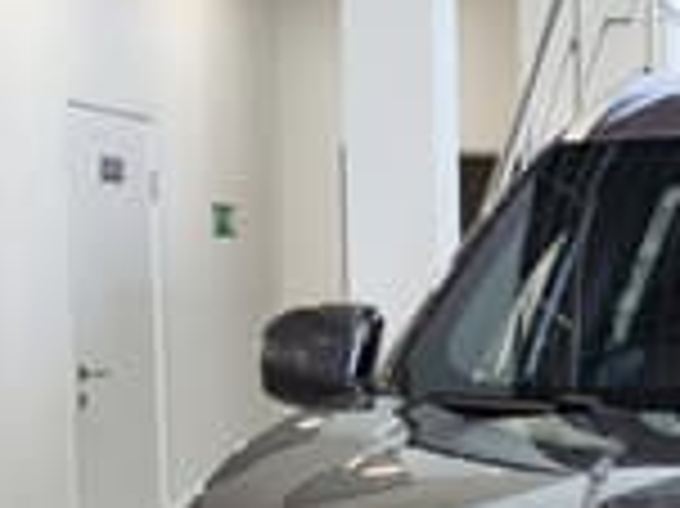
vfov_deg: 10.6
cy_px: 791
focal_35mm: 134
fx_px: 2630
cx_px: 860
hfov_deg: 14.2
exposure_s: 1/100
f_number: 1.6
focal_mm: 6.57
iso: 50
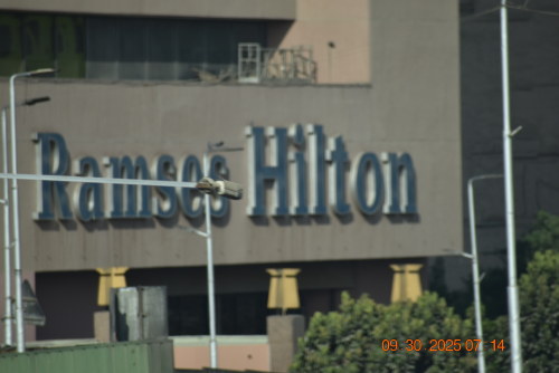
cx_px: 280
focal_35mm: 450
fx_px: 6991
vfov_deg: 3.1
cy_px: 186
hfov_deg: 4.6
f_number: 7.1
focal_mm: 300
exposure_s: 1/500
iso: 160
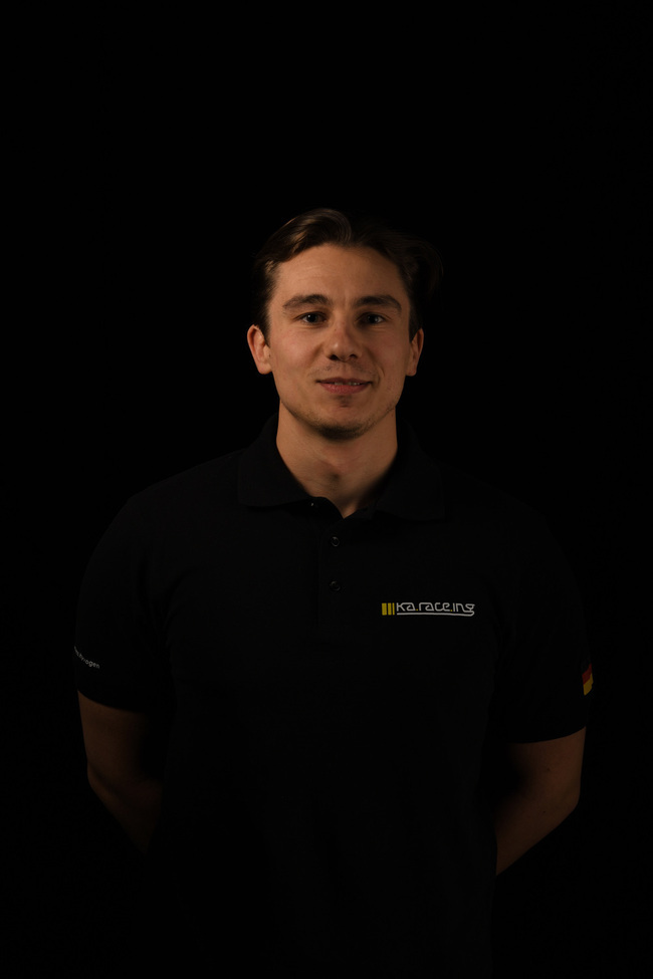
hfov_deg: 16.1
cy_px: 490
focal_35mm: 85
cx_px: 326
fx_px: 2313
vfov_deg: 23.9
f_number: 8
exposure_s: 1/250
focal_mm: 85
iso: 64
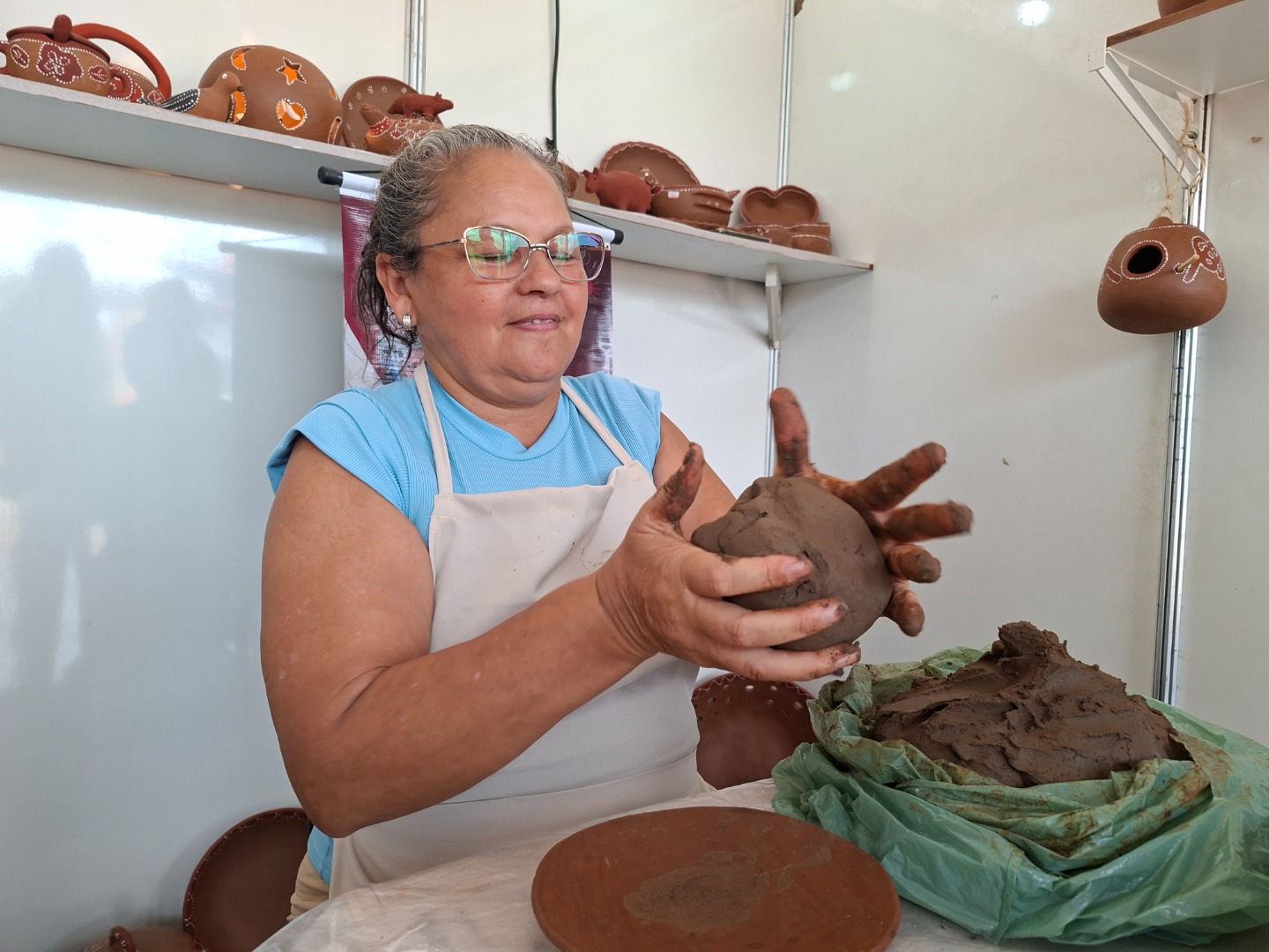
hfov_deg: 73.9
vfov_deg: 58.9
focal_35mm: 23
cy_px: 476
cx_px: 634
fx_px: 843
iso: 64
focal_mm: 5.54
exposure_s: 1/120
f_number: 1.8
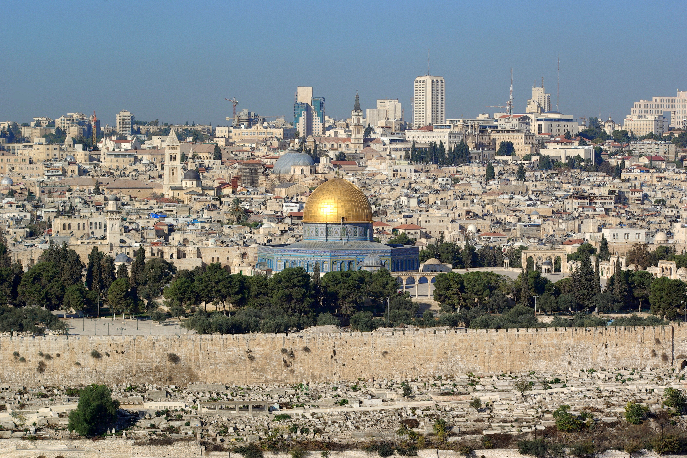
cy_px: 229
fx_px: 2146
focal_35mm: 112
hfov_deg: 18.2
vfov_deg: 12.2
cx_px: 344
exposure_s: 1/180
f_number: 16
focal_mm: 75
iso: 100
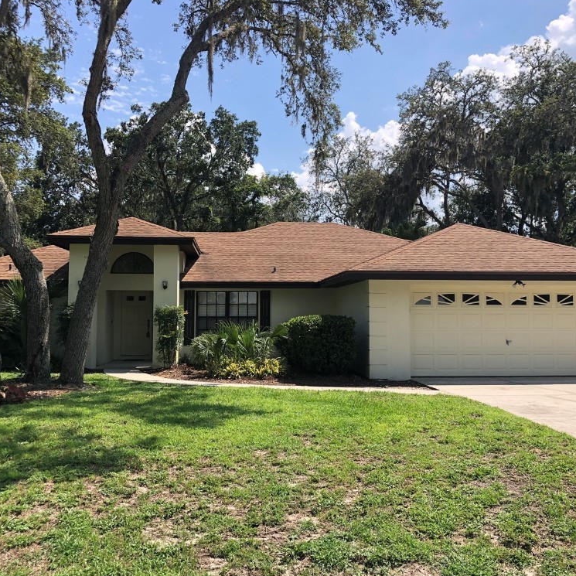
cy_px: 290
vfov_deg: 48.5
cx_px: 281
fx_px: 640
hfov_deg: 48.4
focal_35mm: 34
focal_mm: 3.99
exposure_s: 1/1473
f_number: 1.8
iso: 20
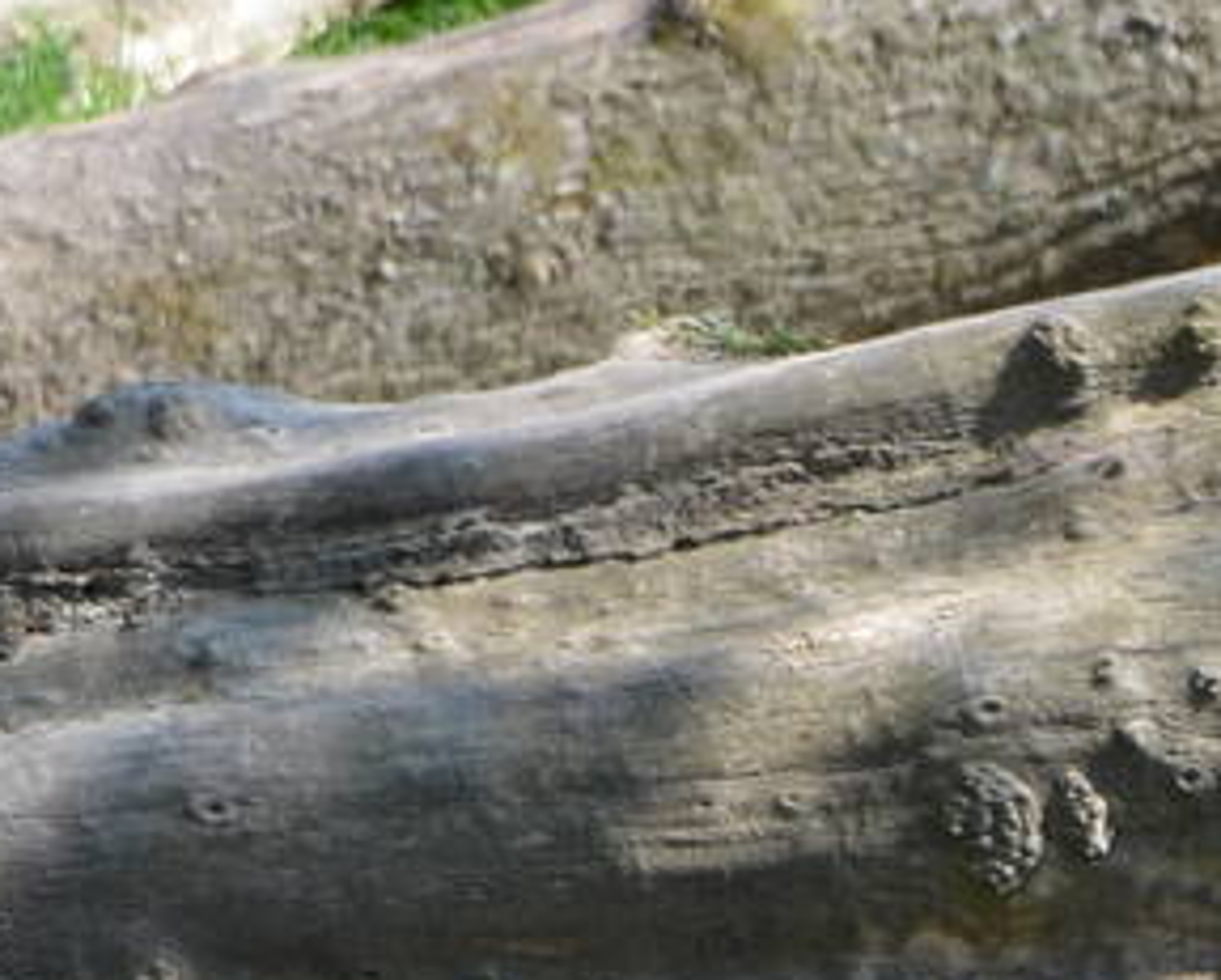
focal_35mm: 1521
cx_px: -1921
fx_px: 55006
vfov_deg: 1.0
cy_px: -310
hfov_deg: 1.3
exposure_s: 1/1000
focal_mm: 195
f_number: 5.3
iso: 500
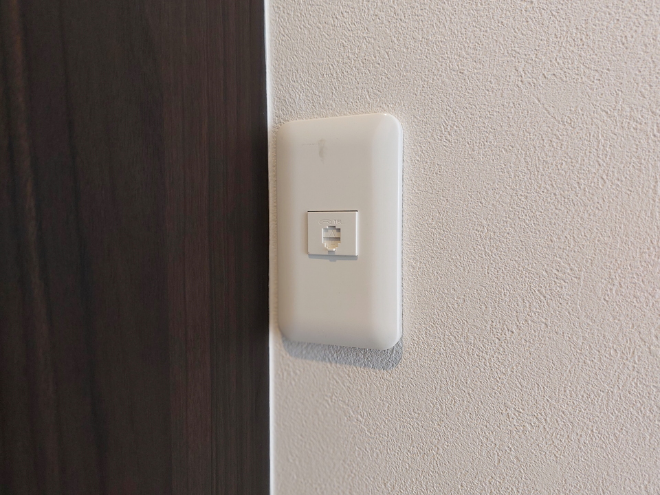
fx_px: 458
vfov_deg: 56.8
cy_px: 248
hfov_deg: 71.6
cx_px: 330
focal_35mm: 24
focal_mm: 5.23
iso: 64
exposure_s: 1/24
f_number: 1.8
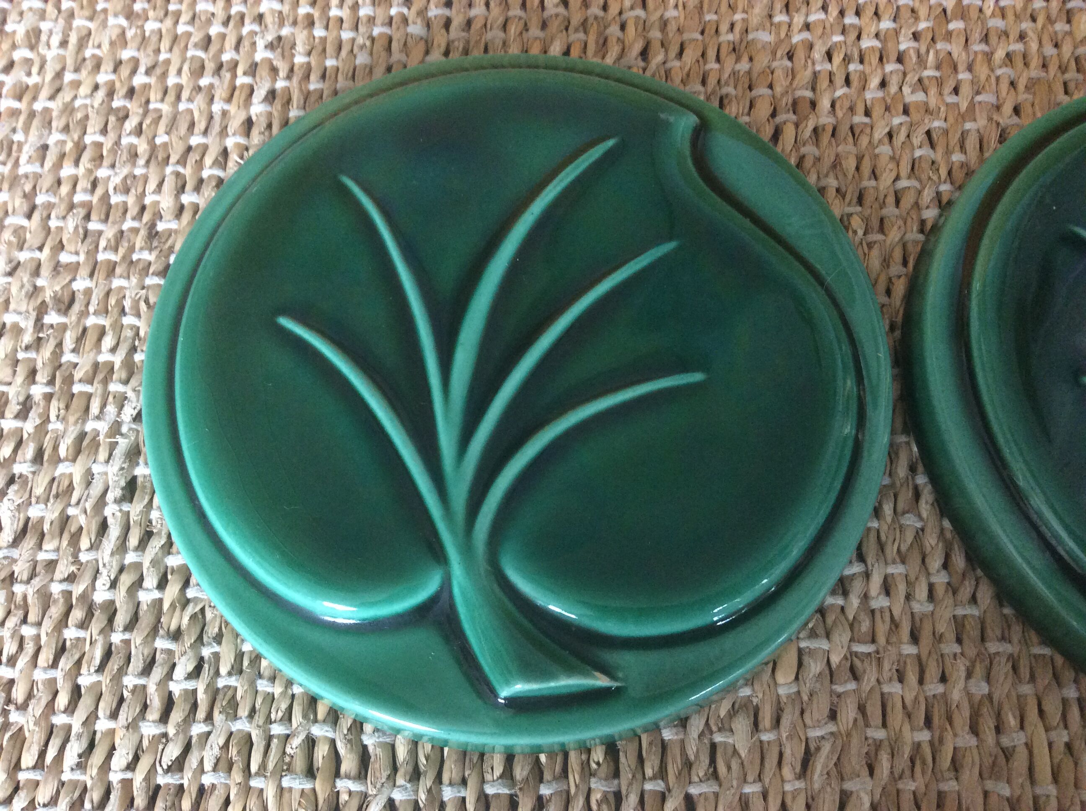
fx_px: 1002
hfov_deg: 56.9
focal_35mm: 32
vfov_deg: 44.1
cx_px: 543
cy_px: 406
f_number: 2.4
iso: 160
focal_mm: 3.3
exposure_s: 1/25
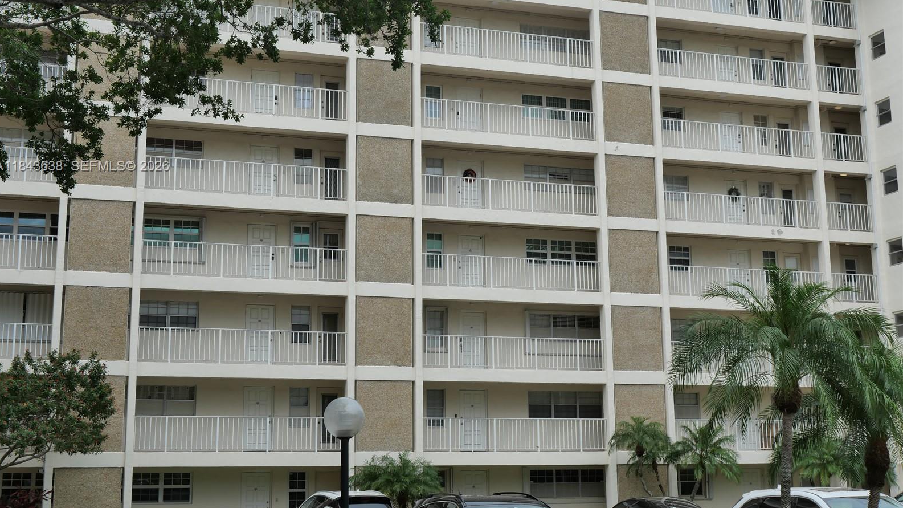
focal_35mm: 55
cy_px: 167
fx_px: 1317
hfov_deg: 37.9
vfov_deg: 21.7
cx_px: 448
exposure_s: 1/500
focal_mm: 25
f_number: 7.1
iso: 200
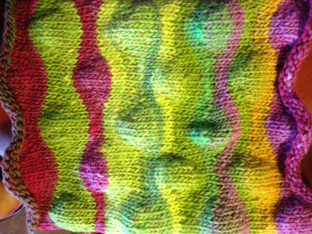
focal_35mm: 35
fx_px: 315
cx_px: 156
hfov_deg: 52.6
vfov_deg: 40.7
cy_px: 117
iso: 250
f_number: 2.4
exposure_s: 1/20
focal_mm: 4.28
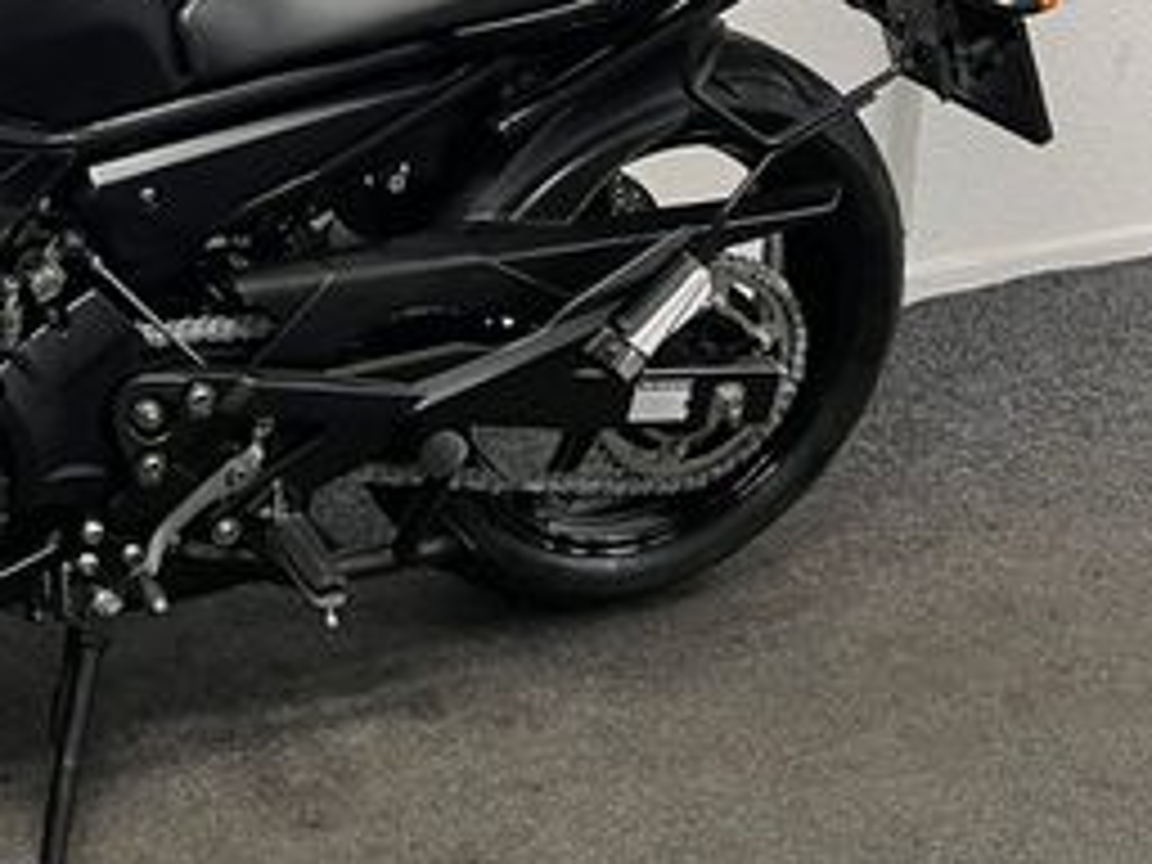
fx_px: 2163
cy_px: -27
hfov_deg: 28.0
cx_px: -4
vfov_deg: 21.7
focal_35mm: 65
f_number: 1.6
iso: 80
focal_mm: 5.1
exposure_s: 1/50
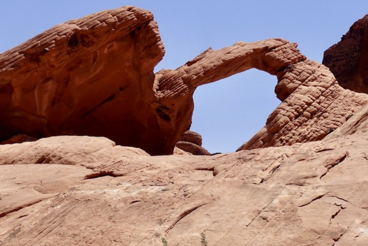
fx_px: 1166
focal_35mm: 114
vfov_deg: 12.0
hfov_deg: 17.9
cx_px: 236
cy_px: 147
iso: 125
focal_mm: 25.7
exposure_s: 1/125
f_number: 5.6
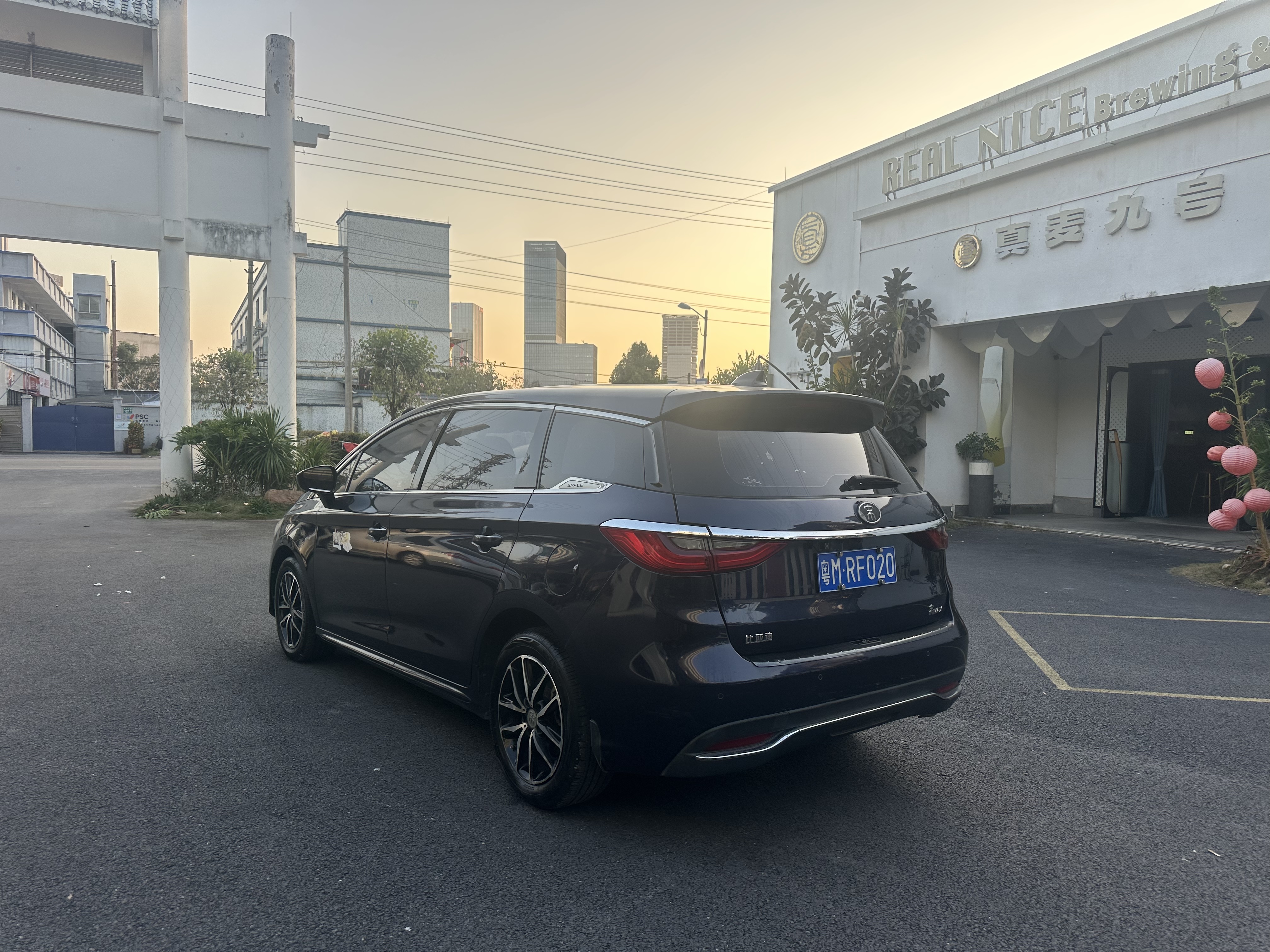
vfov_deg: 56.8
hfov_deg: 71.6
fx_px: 881
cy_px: 476
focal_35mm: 24
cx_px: 635
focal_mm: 6.86
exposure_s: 1/773
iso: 80
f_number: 1.78
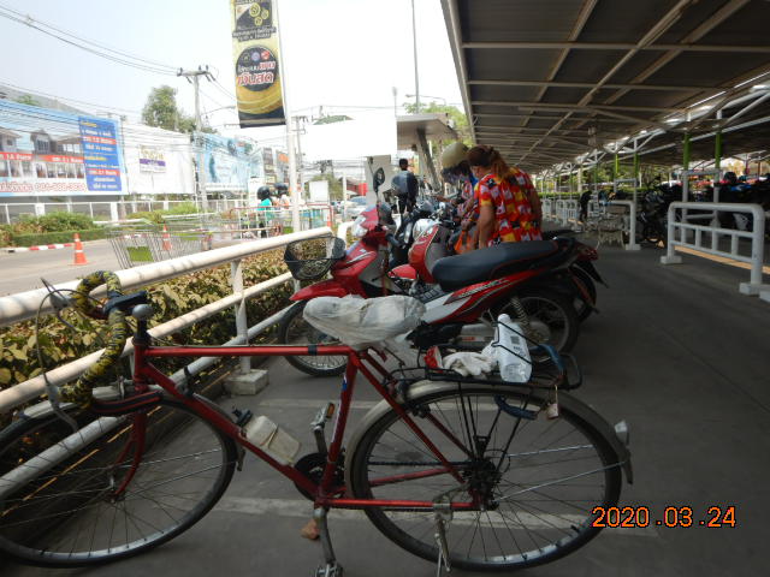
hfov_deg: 71.6
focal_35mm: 24
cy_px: 288
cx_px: 385
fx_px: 534
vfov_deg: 56.8
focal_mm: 4.3
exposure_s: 1/1000
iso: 125
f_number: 2.8
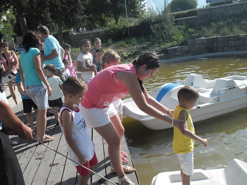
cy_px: 92
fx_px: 264
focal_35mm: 37
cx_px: 124
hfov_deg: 50.1
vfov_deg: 38.7
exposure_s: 1/430
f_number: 4
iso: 80
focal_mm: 6.6
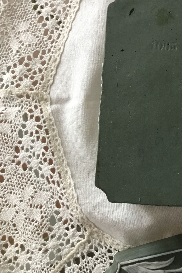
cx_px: 161
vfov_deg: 44.5
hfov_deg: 29.4
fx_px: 334
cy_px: 138
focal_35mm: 44
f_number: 2.4
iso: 160
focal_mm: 3.3
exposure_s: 1/33
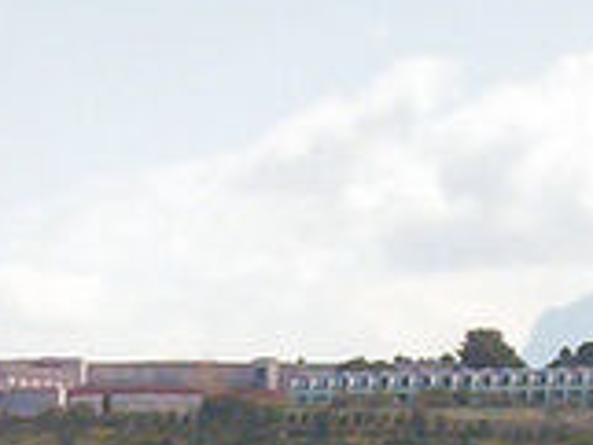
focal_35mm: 388
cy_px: 677
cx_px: -107
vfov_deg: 3.8
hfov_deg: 5.1
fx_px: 6652
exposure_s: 1/304
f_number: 7.44
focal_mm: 12.09
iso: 100
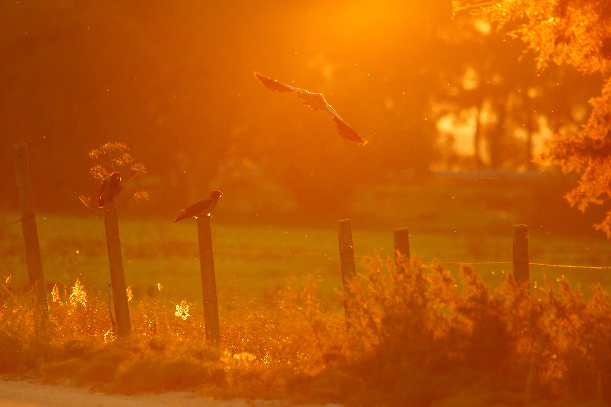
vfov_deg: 1.8
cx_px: 306
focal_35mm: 750
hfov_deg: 2.7
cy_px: 204
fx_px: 12728
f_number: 7.1
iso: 640
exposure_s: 1/500
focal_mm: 500
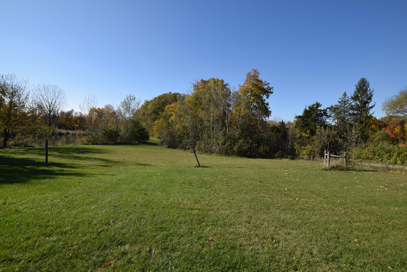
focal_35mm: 15
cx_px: 204
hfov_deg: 100.3
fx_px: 170
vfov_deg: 77.4
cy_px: 136
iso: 200
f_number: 9
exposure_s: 1/320
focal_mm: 10
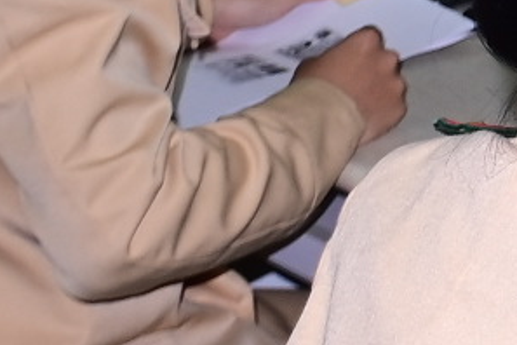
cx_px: 1431
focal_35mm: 179
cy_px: -380
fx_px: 2570
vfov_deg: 7.3
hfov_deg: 9.5
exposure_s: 1/200
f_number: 3.5
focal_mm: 18
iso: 320
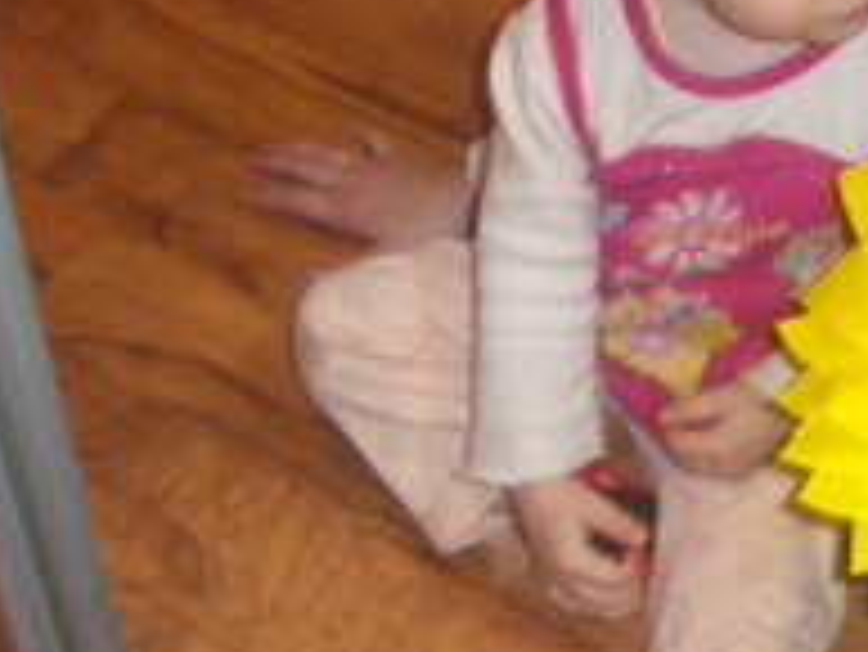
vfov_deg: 17.5
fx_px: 2108
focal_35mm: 84
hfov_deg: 22.2
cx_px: 922
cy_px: 184
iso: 400
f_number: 3.5
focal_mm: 6.3
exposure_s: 1/50
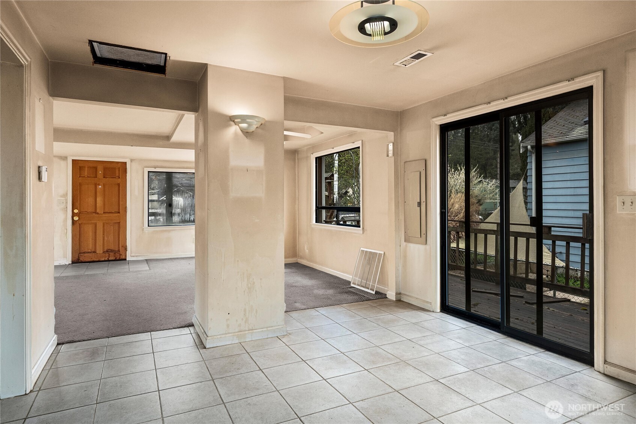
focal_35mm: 20
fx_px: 353
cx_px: 318
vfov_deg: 62.0
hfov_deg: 83.9
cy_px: 212
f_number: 7.1
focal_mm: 20
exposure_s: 1/30
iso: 500
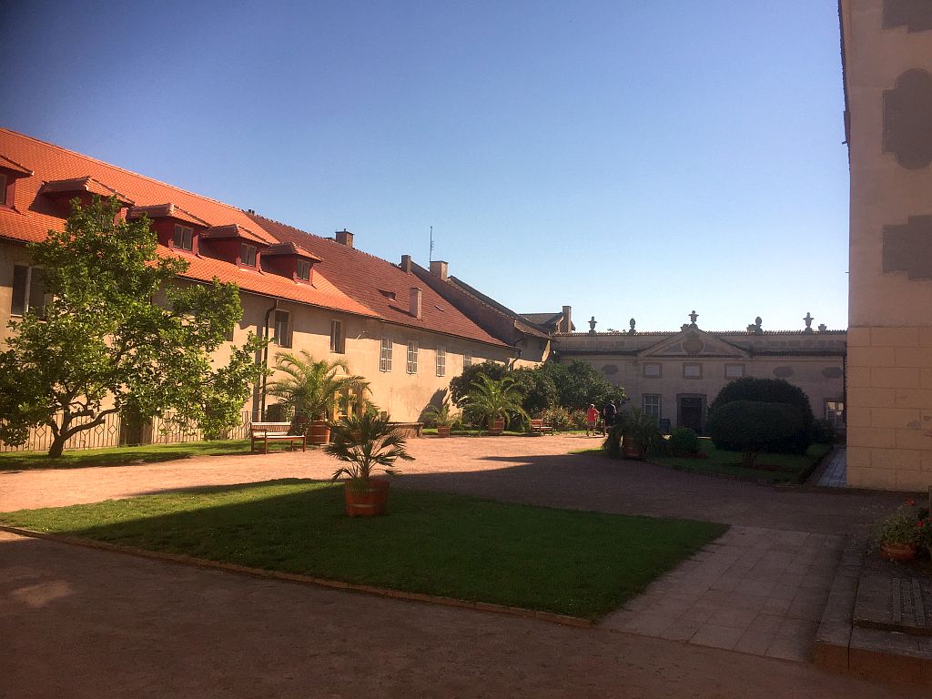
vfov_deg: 48.2
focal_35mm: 29
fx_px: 781
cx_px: 466
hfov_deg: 61.7
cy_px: 350
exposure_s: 1/2198
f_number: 2.2
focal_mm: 4.15
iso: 32
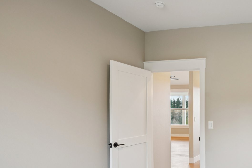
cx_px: 240
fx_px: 217
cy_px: 115
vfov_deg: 41.7
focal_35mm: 31
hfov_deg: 51.0
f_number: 8
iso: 400
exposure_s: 1/20
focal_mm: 16
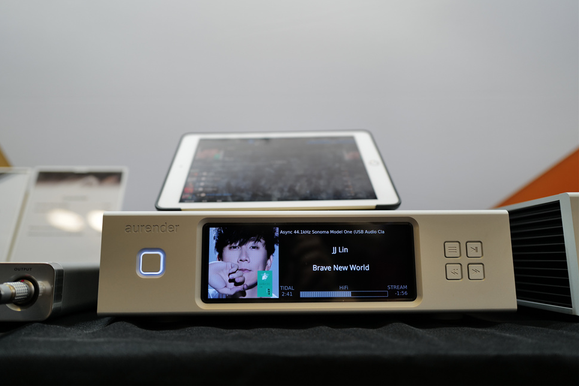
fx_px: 466
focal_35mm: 29
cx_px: 280
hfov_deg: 63.6
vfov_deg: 45.0
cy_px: 187
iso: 400
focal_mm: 28
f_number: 2.5
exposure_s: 1/125
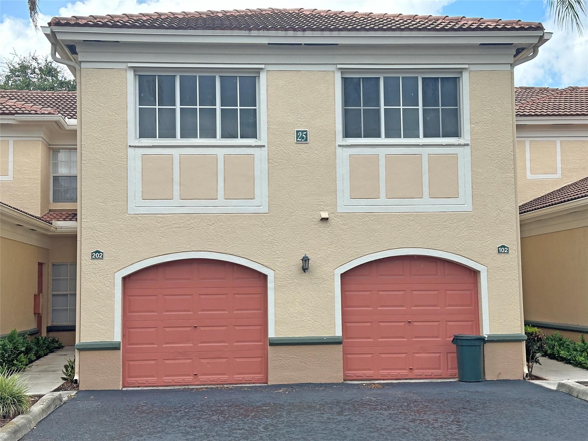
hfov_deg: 39.7
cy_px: 220
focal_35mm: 48
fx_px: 815
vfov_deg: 30.3
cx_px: 294
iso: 64
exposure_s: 1/1227
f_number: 1.78
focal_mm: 6.86
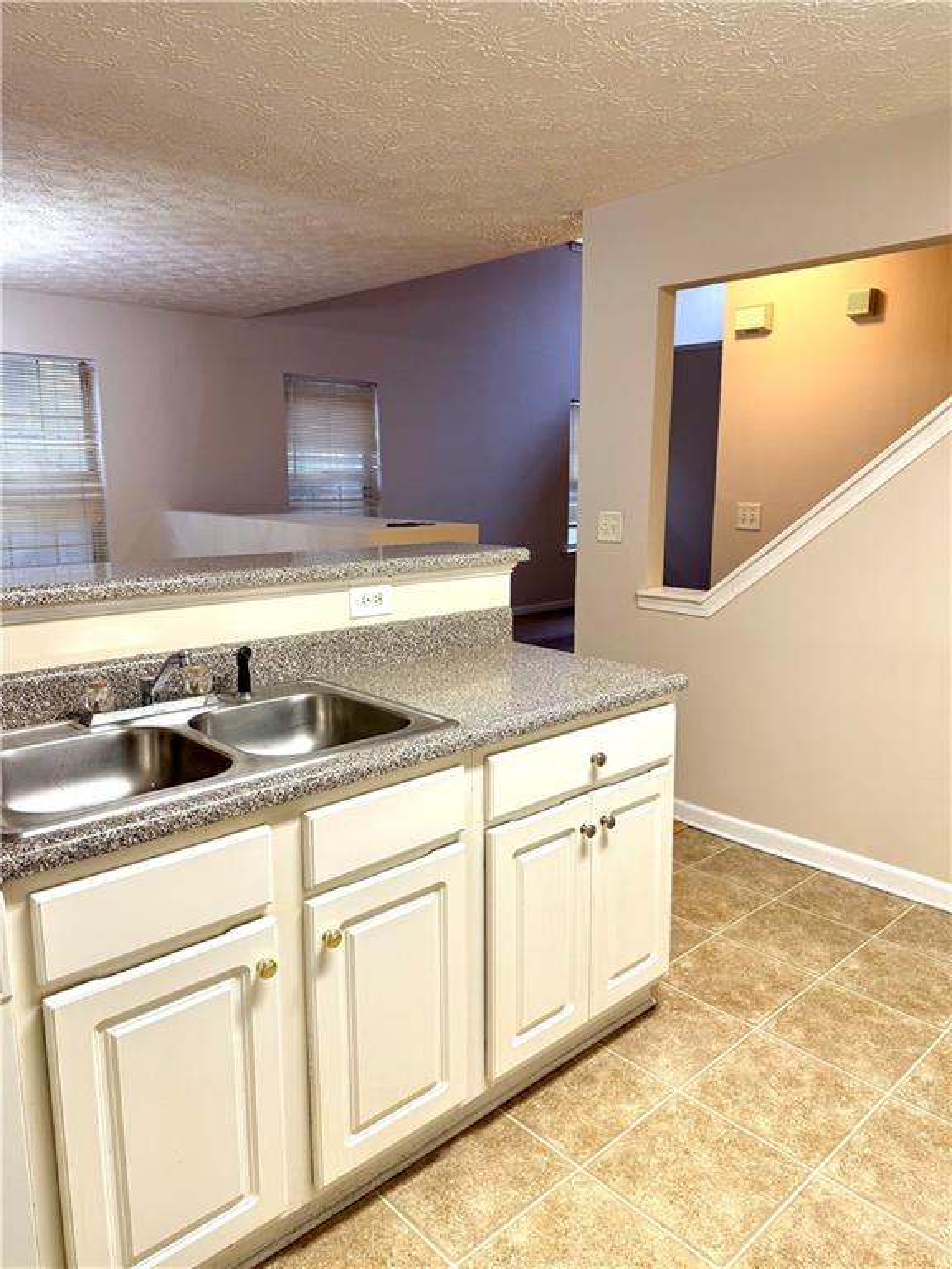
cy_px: 634
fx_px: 880
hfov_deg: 56.8
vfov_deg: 71.6
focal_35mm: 24
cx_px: 476
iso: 100
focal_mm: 6.76
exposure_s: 1/60
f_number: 1.78
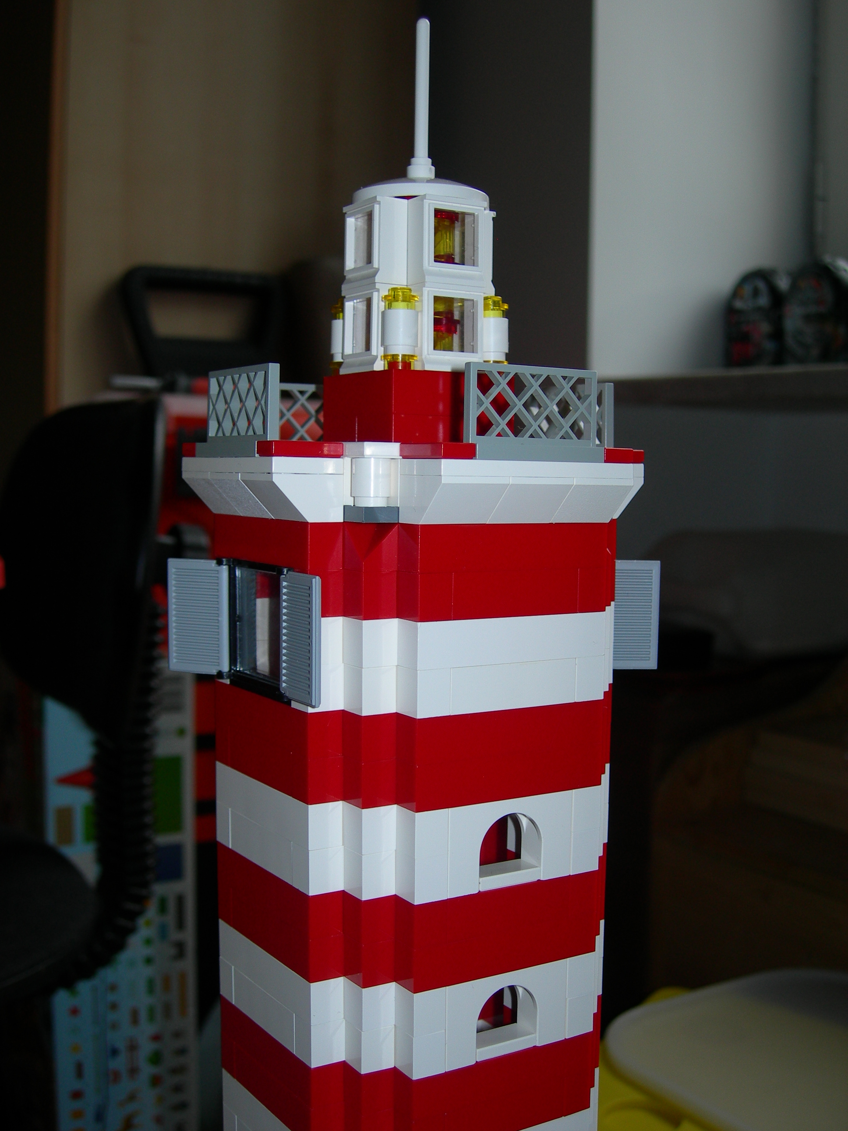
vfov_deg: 45.8
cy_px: 566
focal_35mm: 41
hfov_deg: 35.1
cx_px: 424
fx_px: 1339
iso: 50
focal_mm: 8.5
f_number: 2.9
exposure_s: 1/60.1
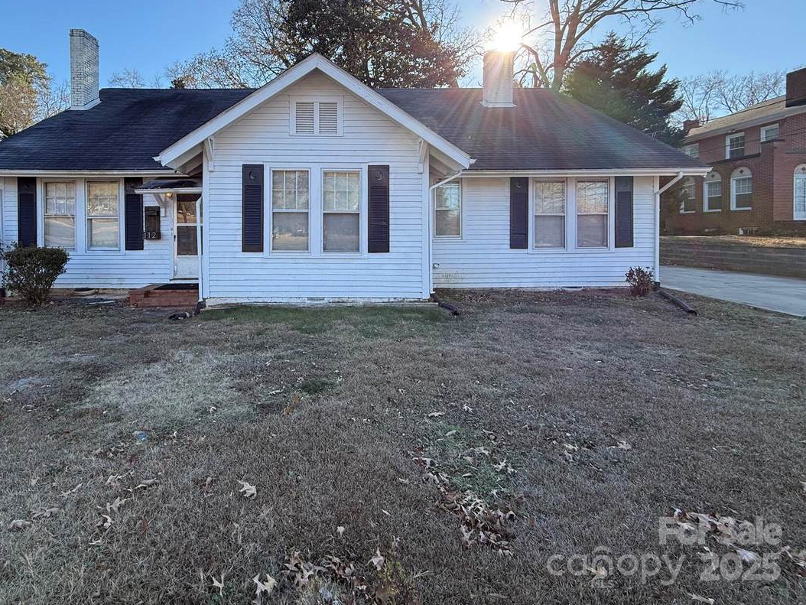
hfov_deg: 90.0
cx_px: 327
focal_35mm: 17
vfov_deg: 73.9
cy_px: 239
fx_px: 396
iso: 64
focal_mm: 2.22
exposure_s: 1/535
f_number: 2.2
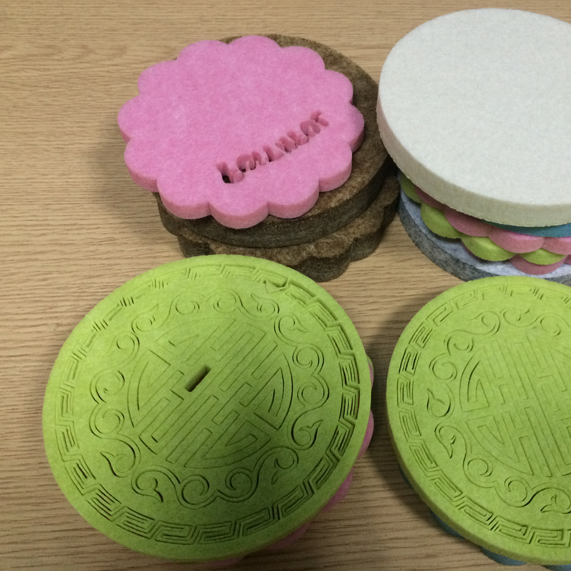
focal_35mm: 35
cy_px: 283
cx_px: 358
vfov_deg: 47.2
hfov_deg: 46.8
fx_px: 653
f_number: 2.2
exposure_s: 1/33
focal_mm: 4.15
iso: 250
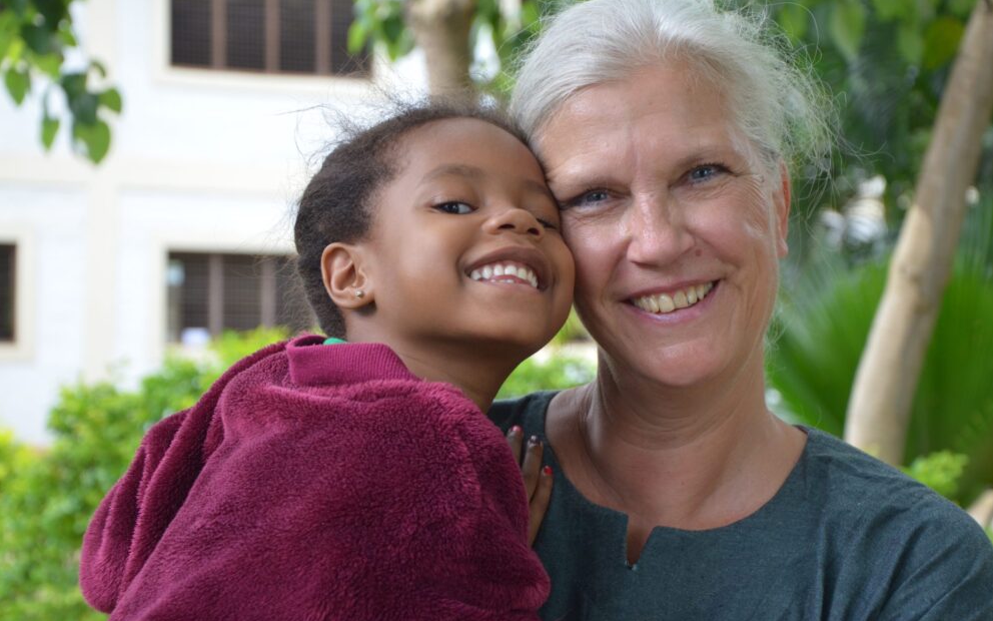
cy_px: 314
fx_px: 2165
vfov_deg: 16.3
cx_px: 500
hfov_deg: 25.8
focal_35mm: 80
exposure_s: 1/100
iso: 400
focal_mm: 52
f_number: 5
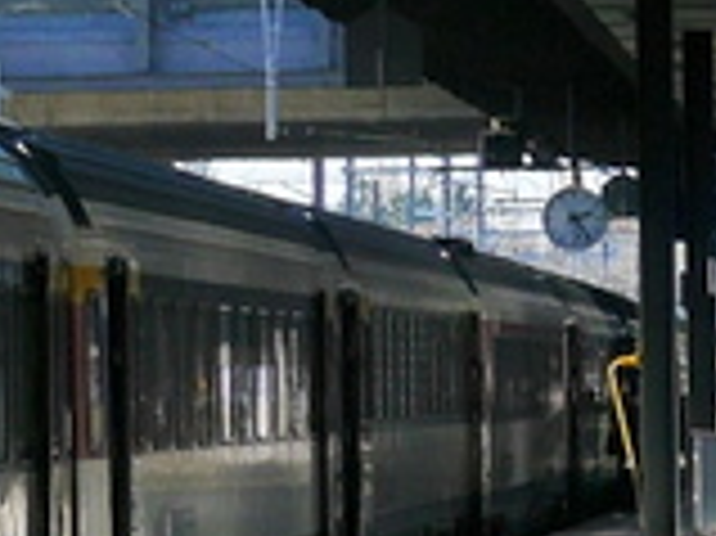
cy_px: 288
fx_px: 10603
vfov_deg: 2.9
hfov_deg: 3.7
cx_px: -1774
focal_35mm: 513
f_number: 7.1
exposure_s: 1/200
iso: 160
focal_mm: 34
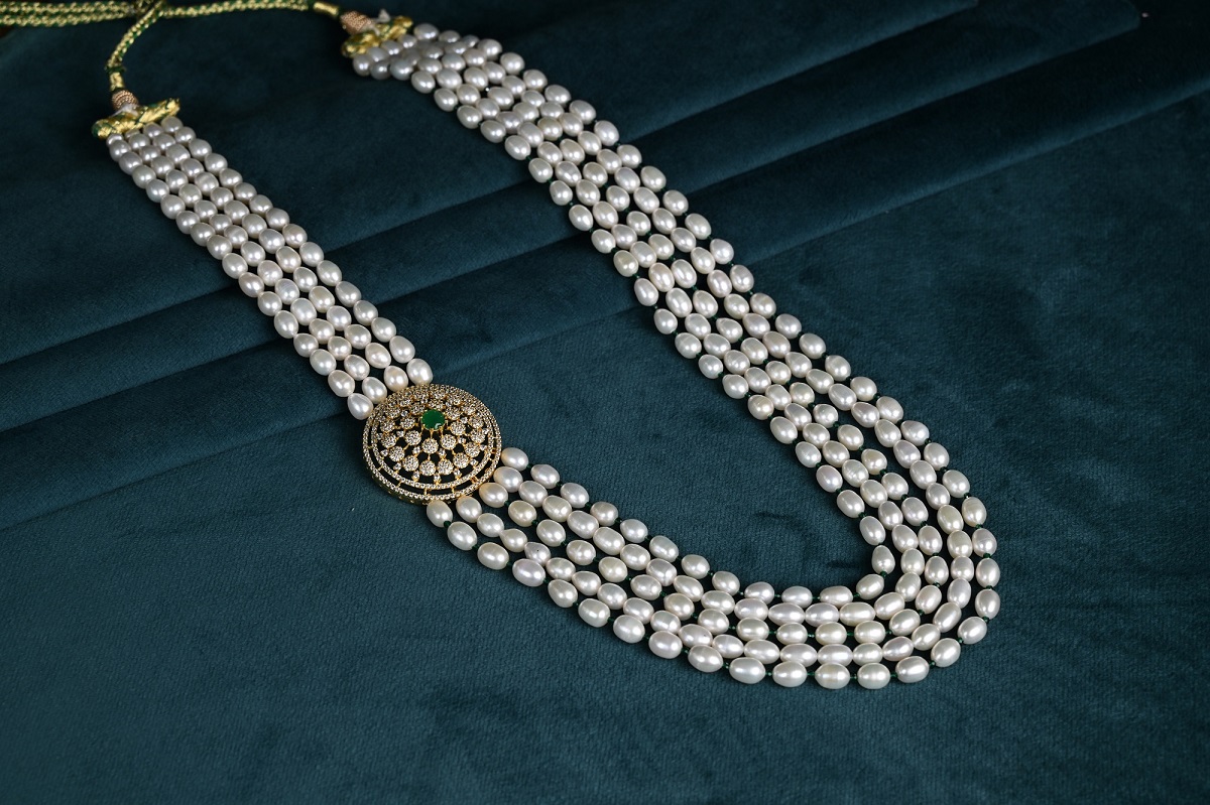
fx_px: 2385
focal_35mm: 71
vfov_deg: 19.2
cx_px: 605
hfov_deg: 28.5
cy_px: 402
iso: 250
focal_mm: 71
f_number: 10
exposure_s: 1/40
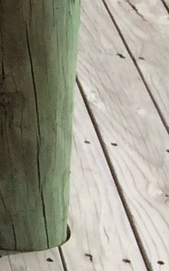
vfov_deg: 7.8
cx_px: -675
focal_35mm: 248
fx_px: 1828
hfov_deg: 4.5
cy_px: -404
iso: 32
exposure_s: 1/2053
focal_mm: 4.15
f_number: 2.2
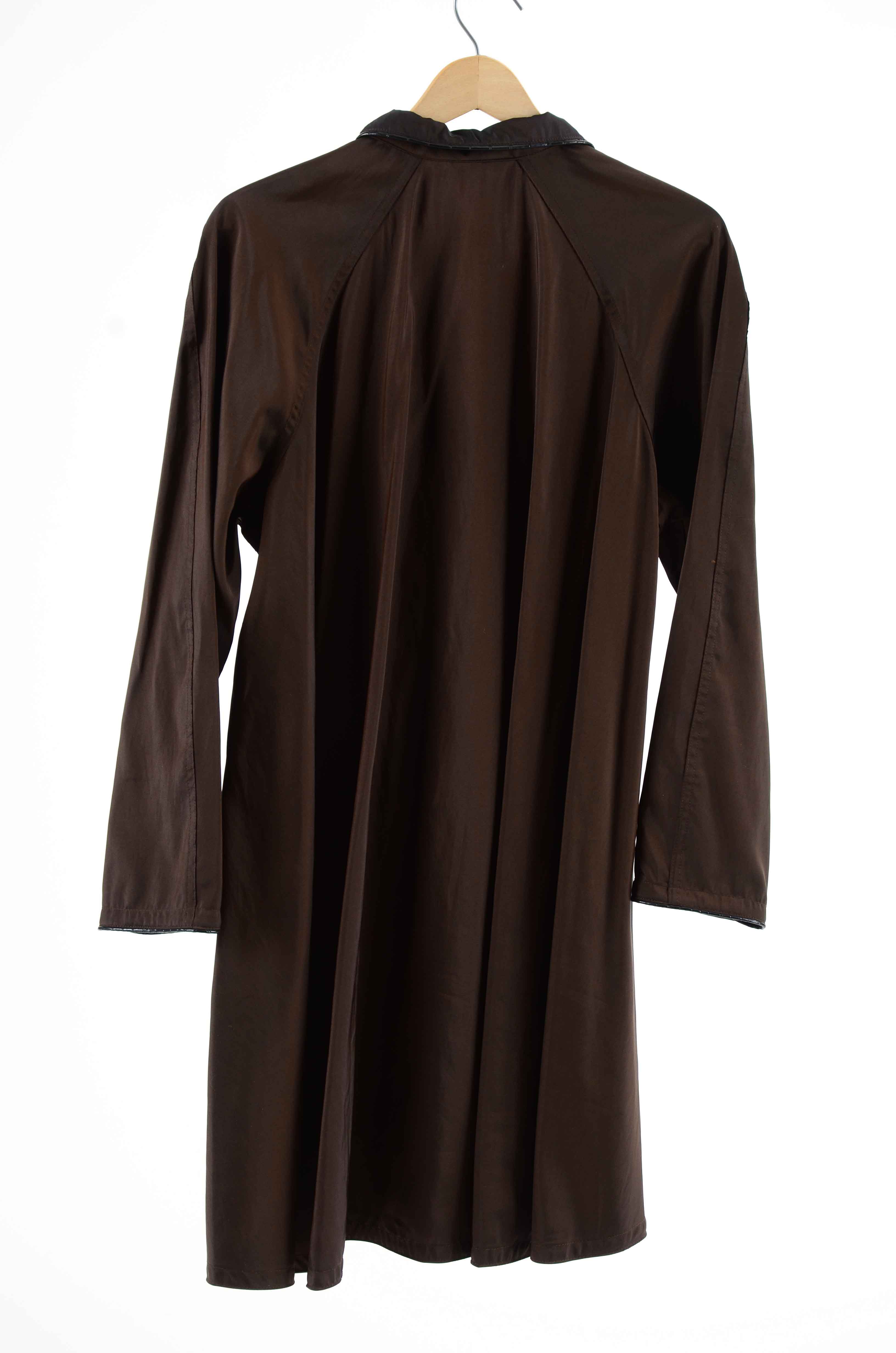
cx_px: 448
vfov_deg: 22.0
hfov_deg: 14.6
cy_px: 676
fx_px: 3487
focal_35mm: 93
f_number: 9
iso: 200
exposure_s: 1/160
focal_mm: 62
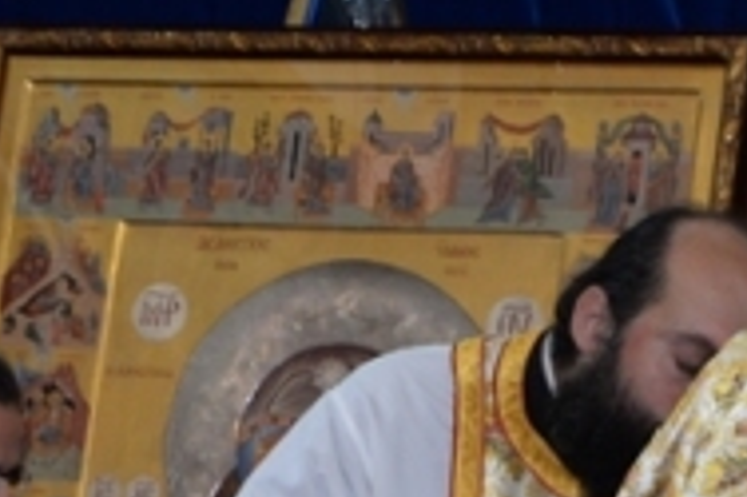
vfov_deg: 6.3
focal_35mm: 215
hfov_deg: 9.5
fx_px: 4457
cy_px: 690
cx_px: 675
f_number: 5.6
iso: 1000
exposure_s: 1/80
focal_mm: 42
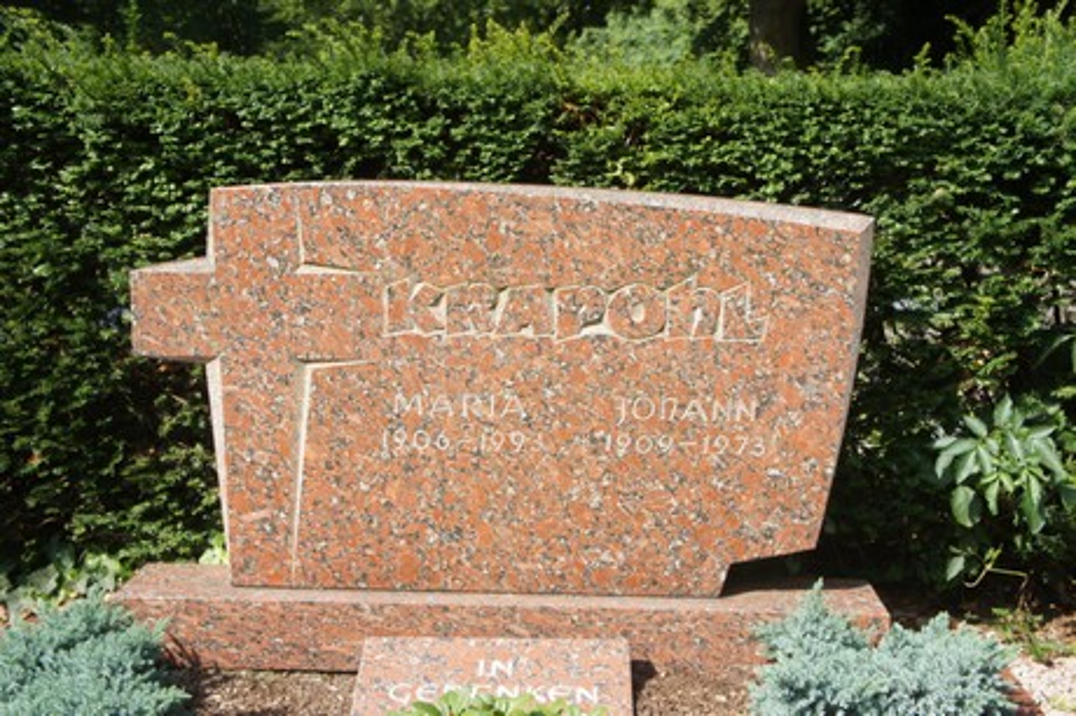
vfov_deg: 33.0
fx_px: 1210
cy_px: 358
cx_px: 538
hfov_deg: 48.0
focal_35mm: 40
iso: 250
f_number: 8
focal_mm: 27
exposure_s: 1/250
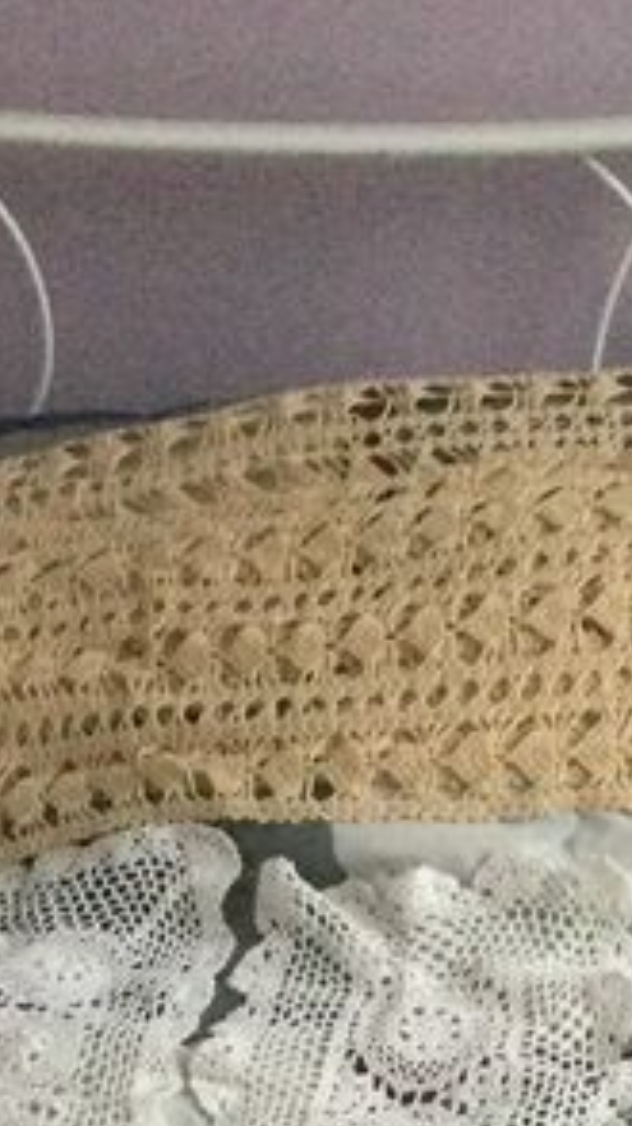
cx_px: 509
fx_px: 3432
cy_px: 1697
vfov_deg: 16.9
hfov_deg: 10.5
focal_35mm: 115
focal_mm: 3.3
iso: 200
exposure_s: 1/33
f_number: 2.4
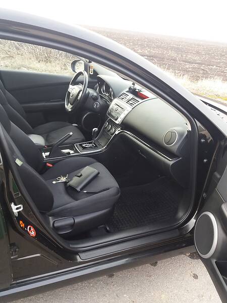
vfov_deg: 63.4
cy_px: 152
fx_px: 245
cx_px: 114
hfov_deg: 49.7
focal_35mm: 28
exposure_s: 1/50
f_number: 1.9
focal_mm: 3.7
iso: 80
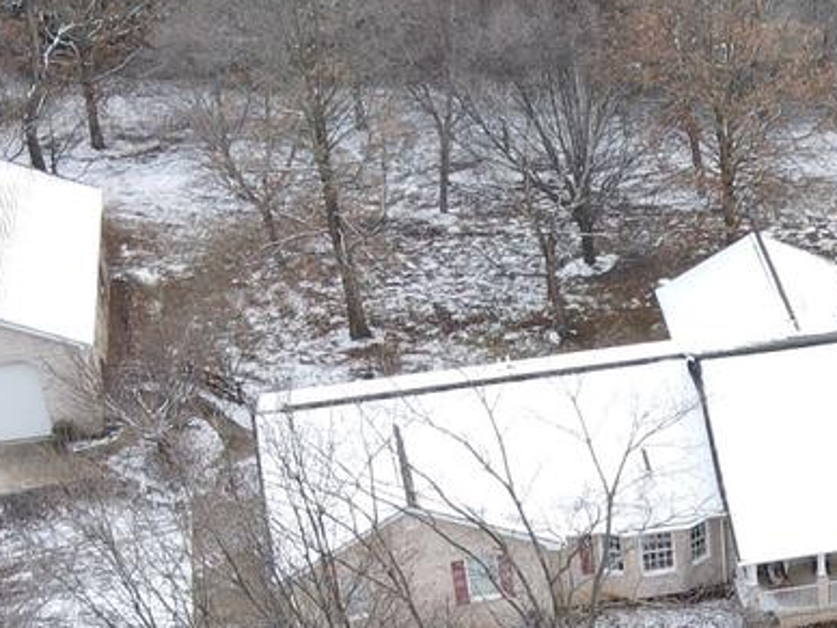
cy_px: 695
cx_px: 833
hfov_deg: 21.3
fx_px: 2152
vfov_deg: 16.1
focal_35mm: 89
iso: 100
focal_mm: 4.5
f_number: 2.8
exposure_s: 1/160
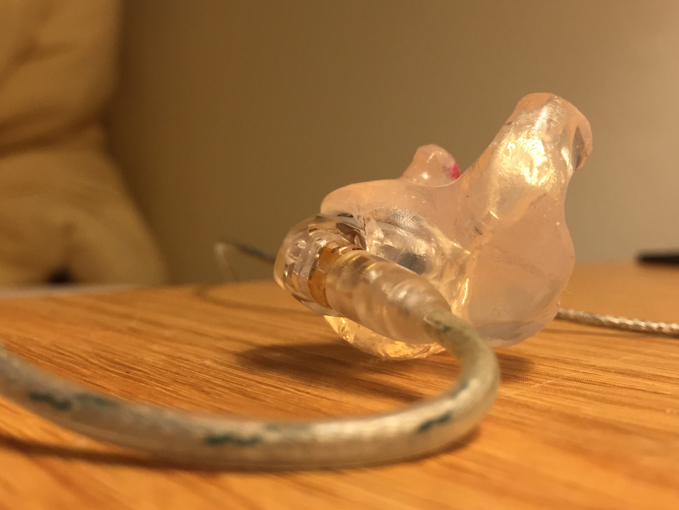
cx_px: 351
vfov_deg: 36.7
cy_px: 206
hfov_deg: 47.9
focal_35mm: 39
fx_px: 765
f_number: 2.2
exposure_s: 1/30
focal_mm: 4.15
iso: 80
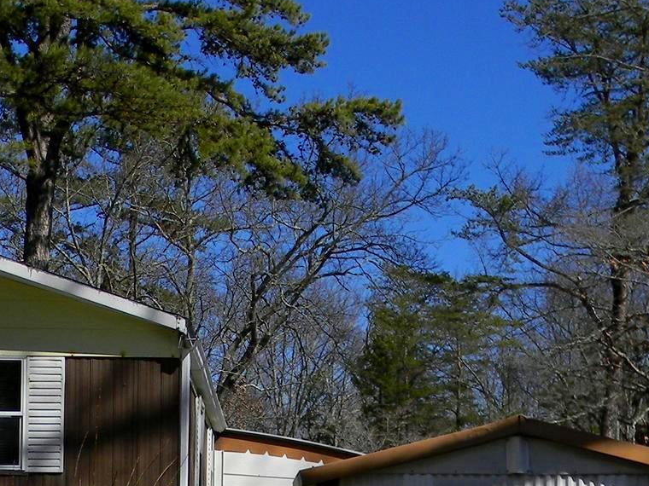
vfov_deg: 14.9
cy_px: 521
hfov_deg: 20.2
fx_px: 1819
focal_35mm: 97
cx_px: 205
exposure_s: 1/373
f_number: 7.4
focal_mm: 6.4
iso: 80
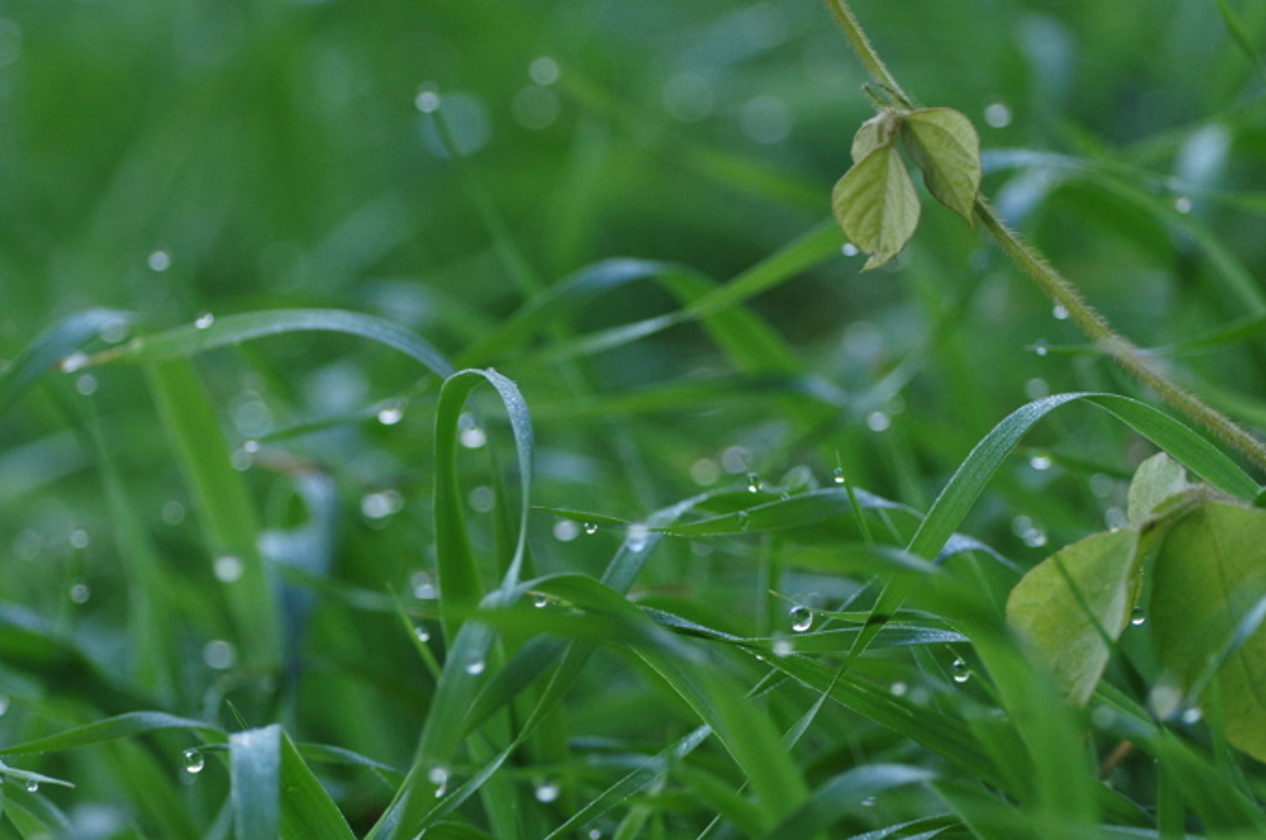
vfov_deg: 2.0
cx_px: 534
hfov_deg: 3.1
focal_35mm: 675
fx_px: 23698
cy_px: 582
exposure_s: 1/1000
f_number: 4
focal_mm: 300
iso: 800
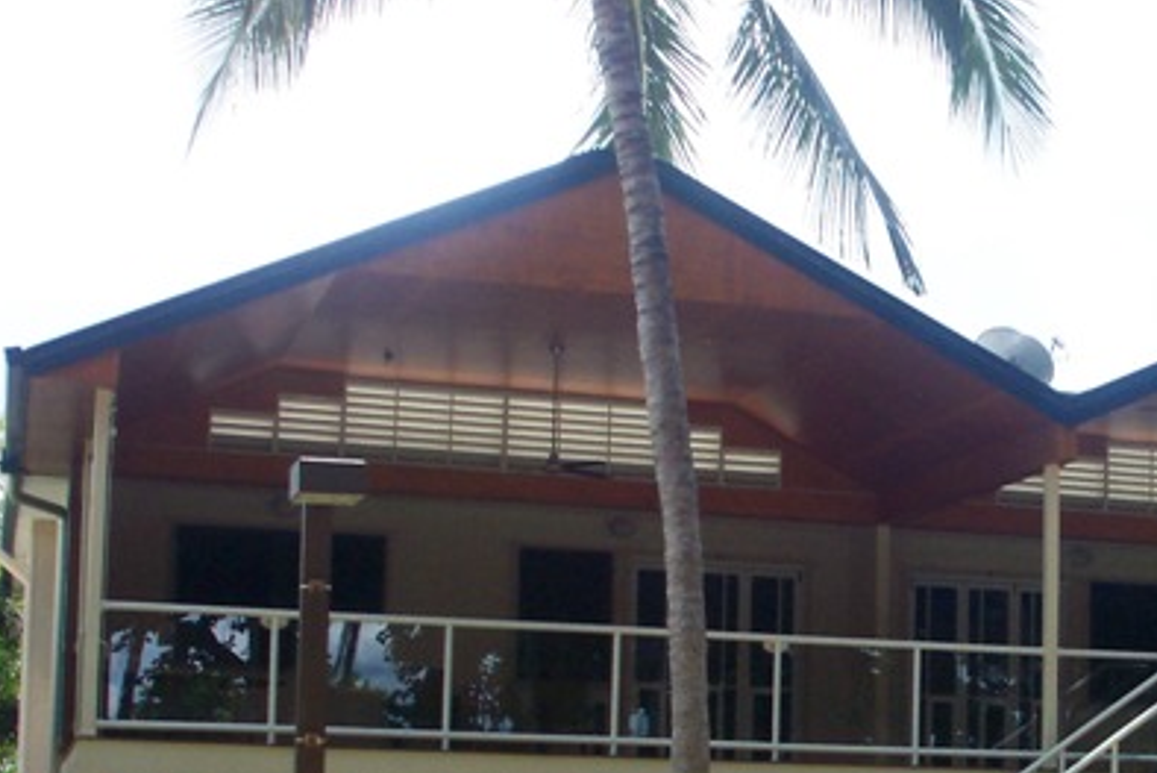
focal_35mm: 71
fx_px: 2283
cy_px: 707
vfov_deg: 18.9
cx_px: 875
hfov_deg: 28.0
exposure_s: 1/90
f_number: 9.5
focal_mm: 7.5
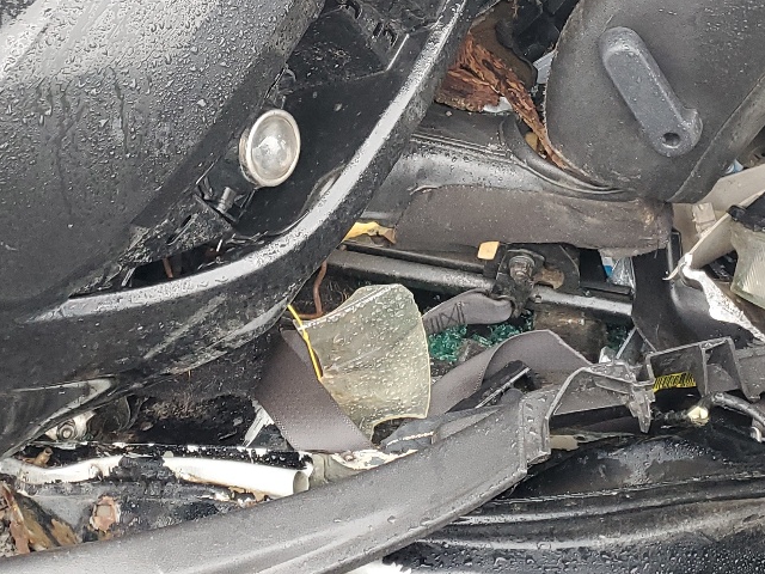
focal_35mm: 65
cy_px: -100
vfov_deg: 21.1
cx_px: 351
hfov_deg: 29.8
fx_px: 1436
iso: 112
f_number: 1.5
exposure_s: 1/60.2
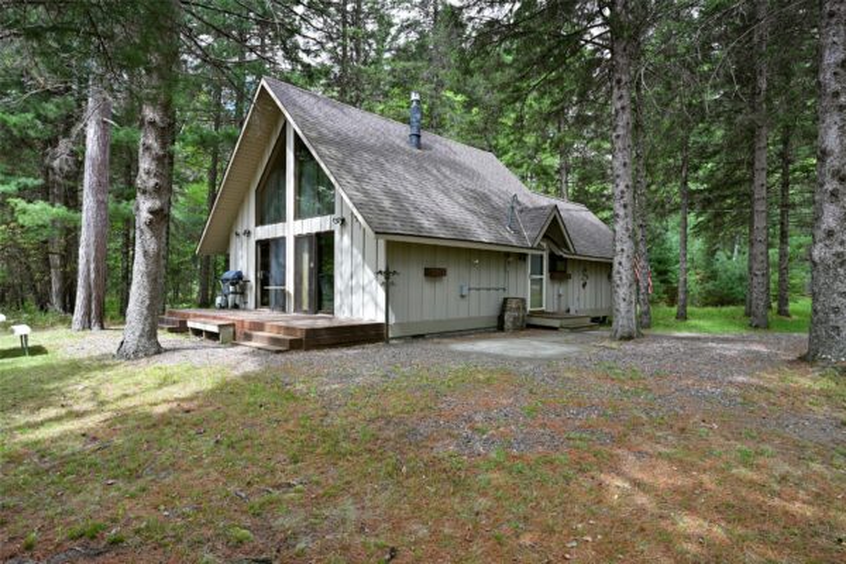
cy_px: 282
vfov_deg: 63.2
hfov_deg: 85.4
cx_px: 423
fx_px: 458
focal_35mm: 20
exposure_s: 1/250
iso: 250
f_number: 5.6
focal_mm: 19.5
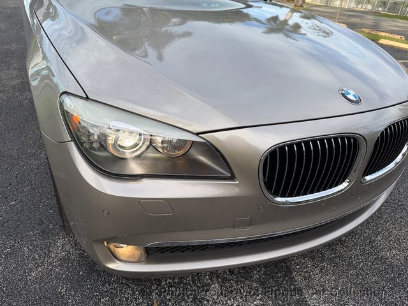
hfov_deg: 71.6
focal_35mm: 24
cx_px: 204
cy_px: 153
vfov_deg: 56.8
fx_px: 283
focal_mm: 6.76
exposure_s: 1/1091
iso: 80
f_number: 1.78
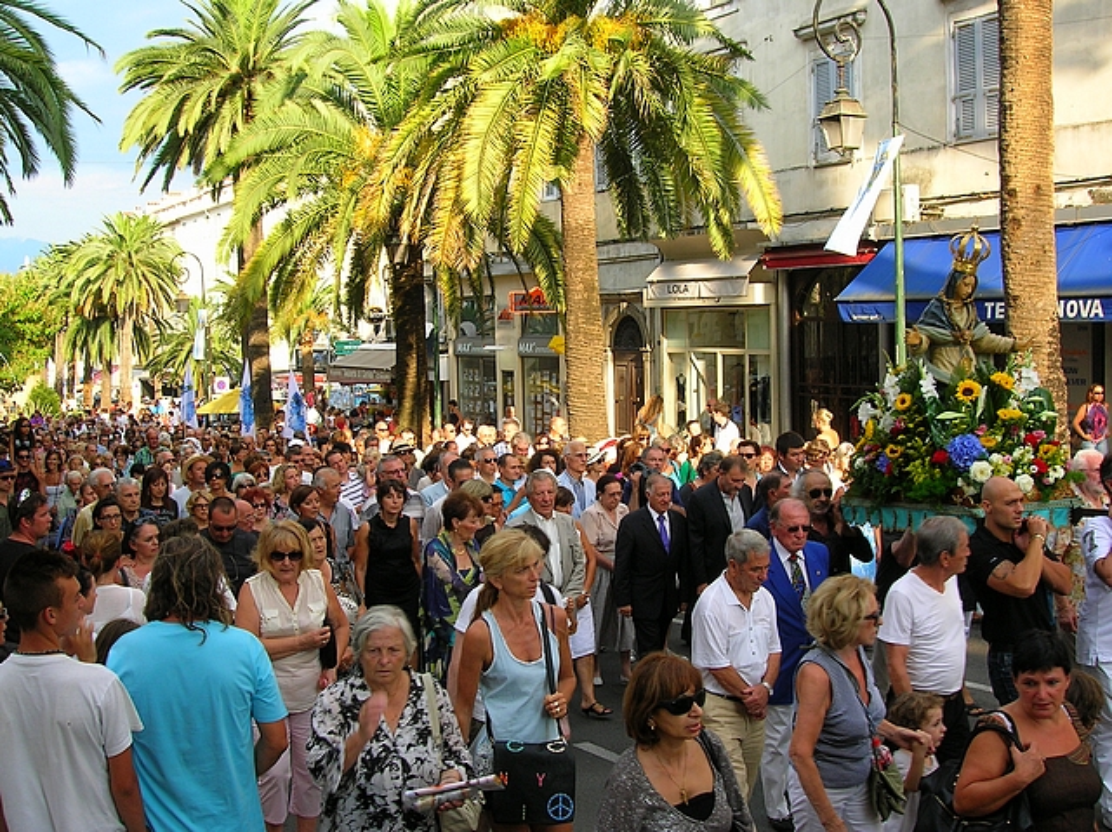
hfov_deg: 44.8
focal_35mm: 42
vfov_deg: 34.3
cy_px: 416
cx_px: 556
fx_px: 1348
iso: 50
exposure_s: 1/55.6
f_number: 5.2
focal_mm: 7
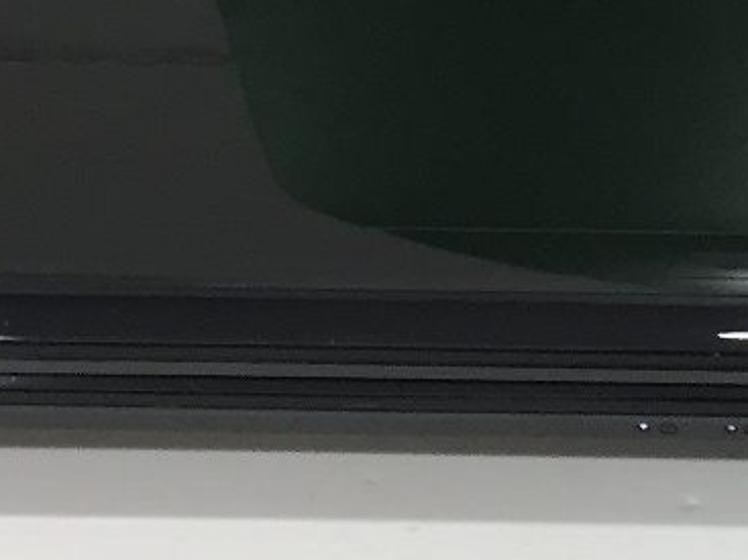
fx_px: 2787
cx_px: 856
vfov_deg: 11.2
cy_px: -132
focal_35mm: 129
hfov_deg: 14.9
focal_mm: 4.15
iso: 100
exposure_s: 1/33
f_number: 2.2
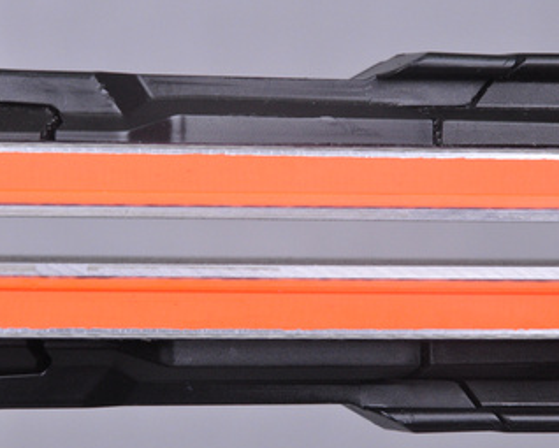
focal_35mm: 209
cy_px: 231
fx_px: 3455
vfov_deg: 7.4
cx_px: 251
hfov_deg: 9.2
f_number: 9.5
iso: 3200
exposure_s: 1/125
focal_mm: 105
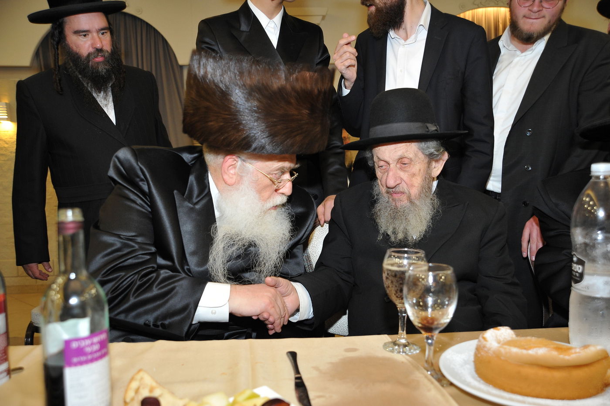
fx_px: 576
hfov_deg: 55.8
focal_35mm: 34
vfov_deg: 38.8
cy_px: 203
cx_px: 305
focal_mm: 34
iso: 1600
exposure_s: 1/100
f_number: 4
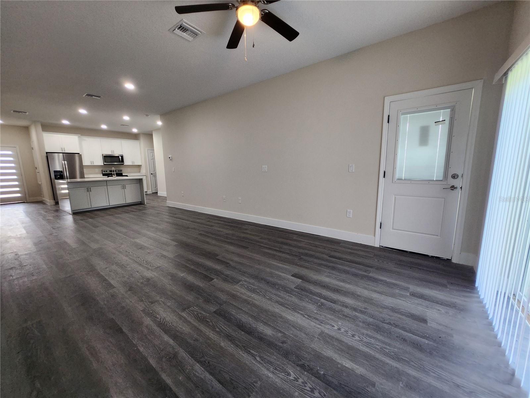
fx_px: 199
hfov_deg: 106.2
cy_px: 199
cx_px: 265
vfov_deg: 89.9
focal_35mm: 13
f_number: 2.2
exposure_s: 1/60
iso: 160
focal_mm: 1.74
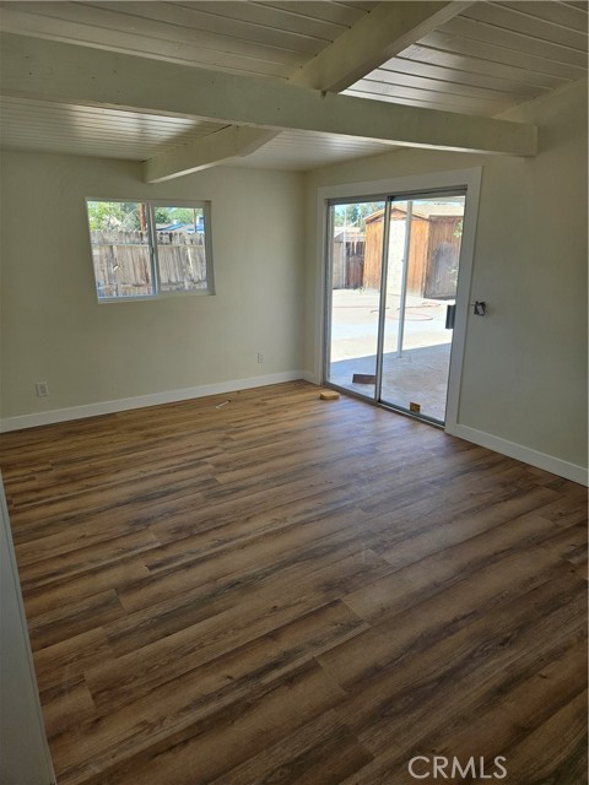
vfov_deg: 73.9
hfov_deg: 58.9
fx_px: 522
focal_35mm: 23
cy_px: 392
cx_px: 294
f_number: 1.8
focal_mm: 5.4
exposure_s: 1/167
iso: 25
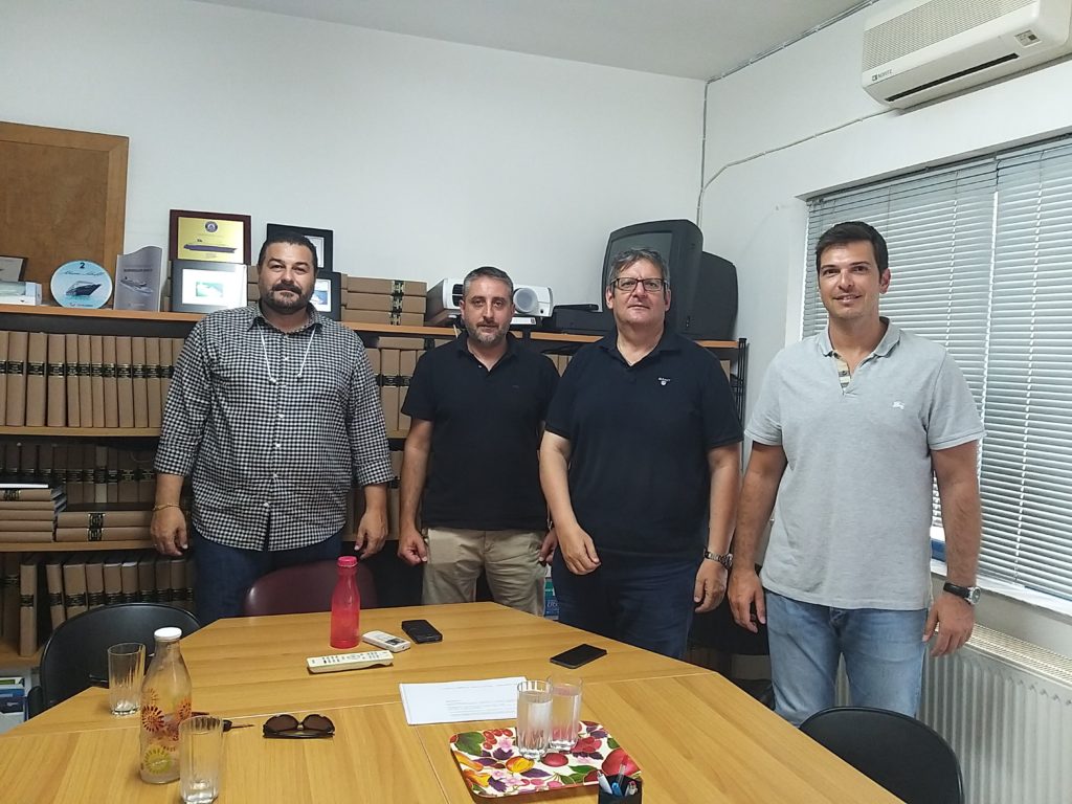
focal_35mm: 27
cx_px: 536
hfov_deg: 65.3
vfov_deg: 51.4
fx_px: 836
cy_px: 402
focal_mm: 3.93
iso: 250
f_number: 1.7
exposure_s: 1/33
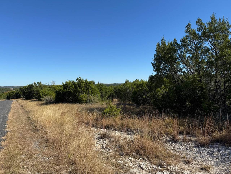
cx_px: 116
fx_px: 160
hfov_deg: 71.6
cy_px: 87
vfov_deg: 56.8
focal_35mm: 24
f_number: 1.78
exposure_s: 1/4673
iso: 80
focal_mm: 6.76
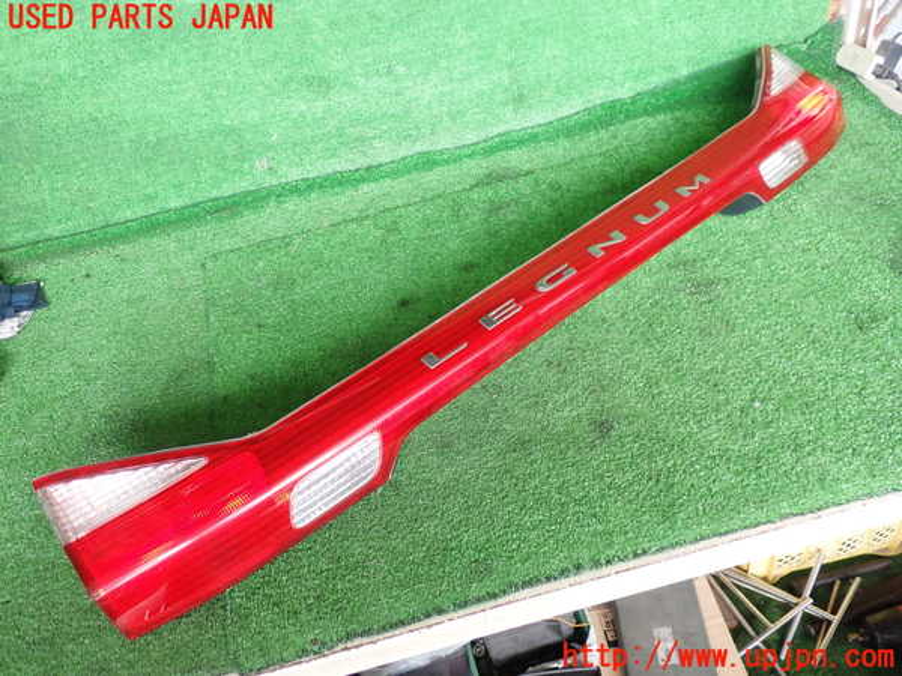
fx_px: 782
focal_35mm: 30
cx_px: 451
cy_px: 338
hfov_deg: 60.0
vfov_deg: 46.8
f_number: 2.3
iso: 200
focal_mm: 5.4
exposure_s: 1/50
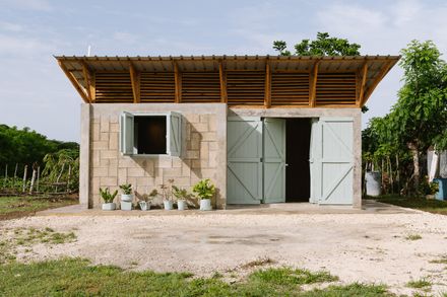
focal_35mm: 46
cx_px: 224
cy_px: 148
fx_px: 571
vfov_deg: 29.2
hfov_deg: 42.8
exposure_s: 1/125
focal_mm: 46
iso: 100
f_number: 9.5
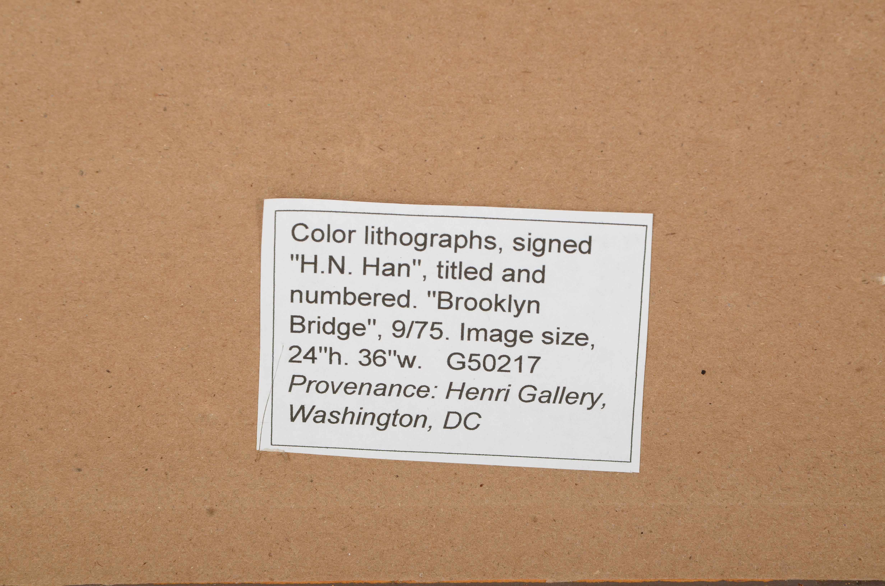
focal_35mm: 158
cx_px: 442
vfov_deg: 8.7
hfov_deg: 13.1
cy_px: 293
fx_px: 3864
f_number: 14
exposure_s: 1/160
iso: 200
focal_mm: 105
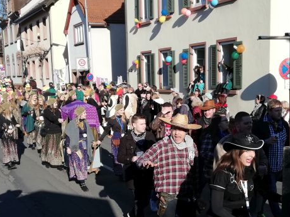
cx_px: 147
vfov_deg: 26.9
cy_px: 146
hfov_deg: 35.5
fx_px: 453
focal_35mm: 54
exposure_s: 1/985
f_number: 2.2
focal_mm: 3.81
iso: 50
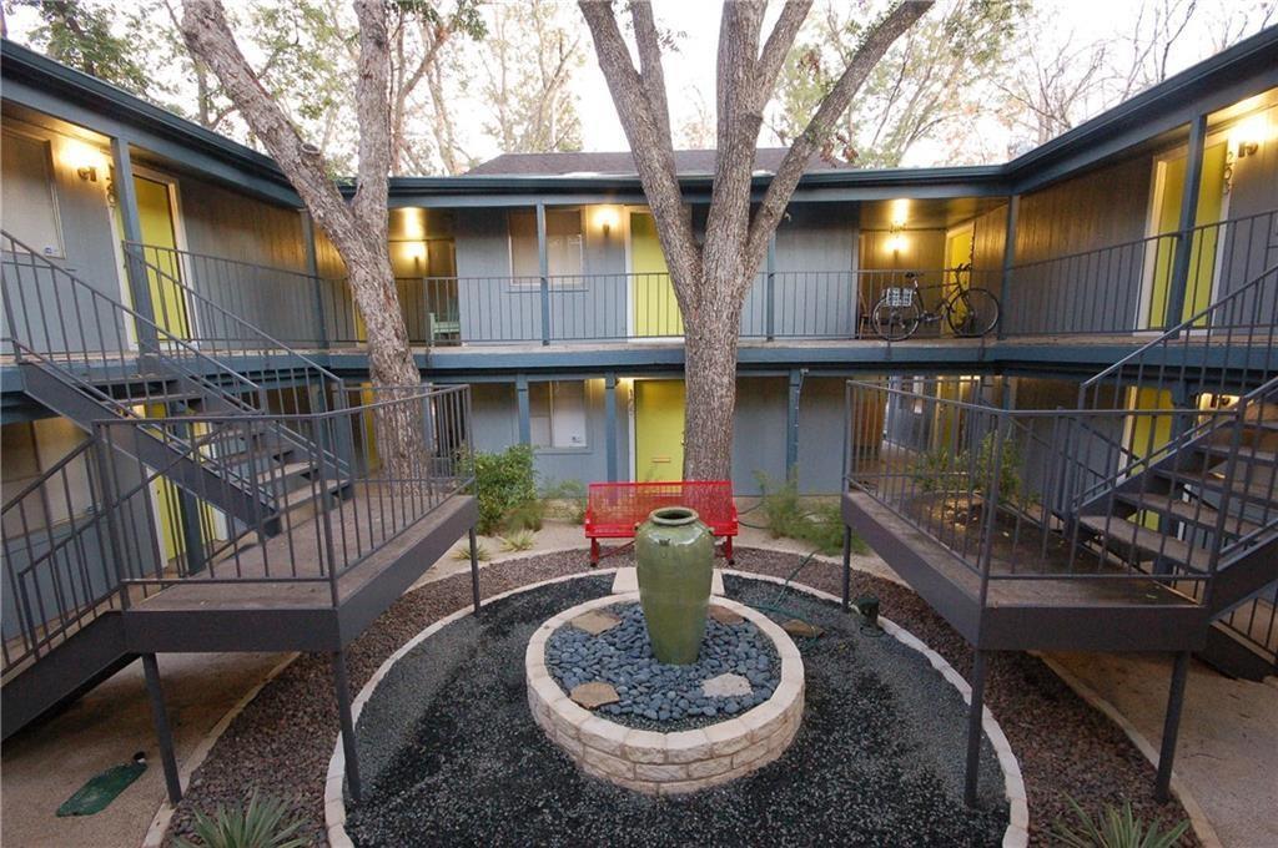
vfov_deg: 71.9
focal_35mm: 16
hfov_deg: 95.1
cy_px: 424
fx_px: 585
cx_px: 639
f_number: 13
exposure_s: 1/1.3
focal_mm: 11
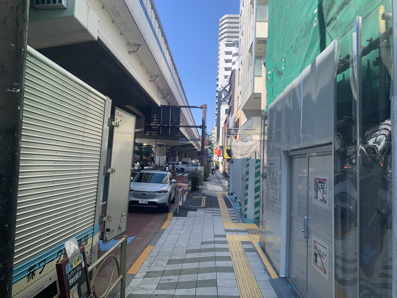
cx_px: 198
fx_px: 298
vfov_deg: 53.1
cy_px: 149
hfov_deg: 67.3
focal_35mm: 26
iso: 25
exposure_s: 1/789
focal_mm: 4.25
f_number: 1.8
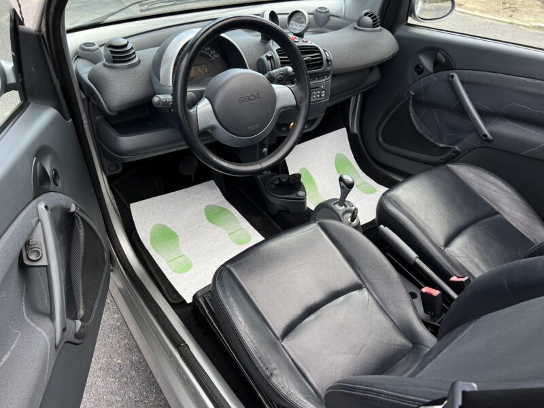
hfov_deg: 67.3
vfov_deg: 53.1
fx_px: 409
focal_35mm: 26
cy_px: 204
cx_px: 272
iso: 50
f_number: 1.5
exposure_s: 1/476
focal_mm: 5.7
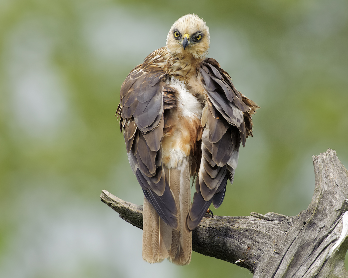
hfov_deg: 2.2
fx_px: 9217
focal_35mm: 895
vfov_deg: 1.7
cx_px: 183
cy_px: 131
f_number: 8
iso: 1250
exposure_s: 1/800
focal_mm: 700
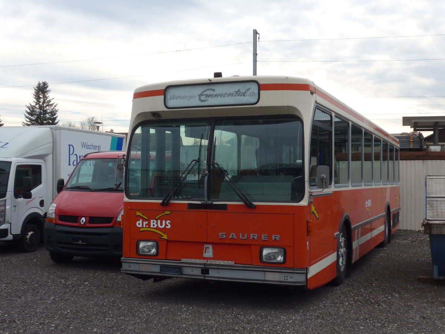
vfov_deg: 31.5
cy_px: 167
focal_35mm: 46
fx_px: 591
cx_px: 222
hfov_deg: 41.2
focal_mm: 9.5
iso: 80
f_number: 3
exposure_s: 1/1300
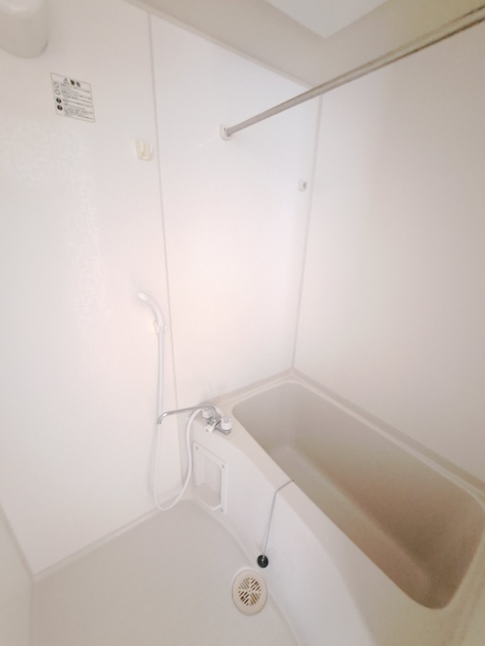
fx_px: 243
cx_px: 242
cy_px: 323
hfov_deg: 89.9
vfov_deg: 106.2
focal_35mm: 13
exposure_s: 1/7
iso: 1250
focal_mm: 1.74
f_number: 2.2
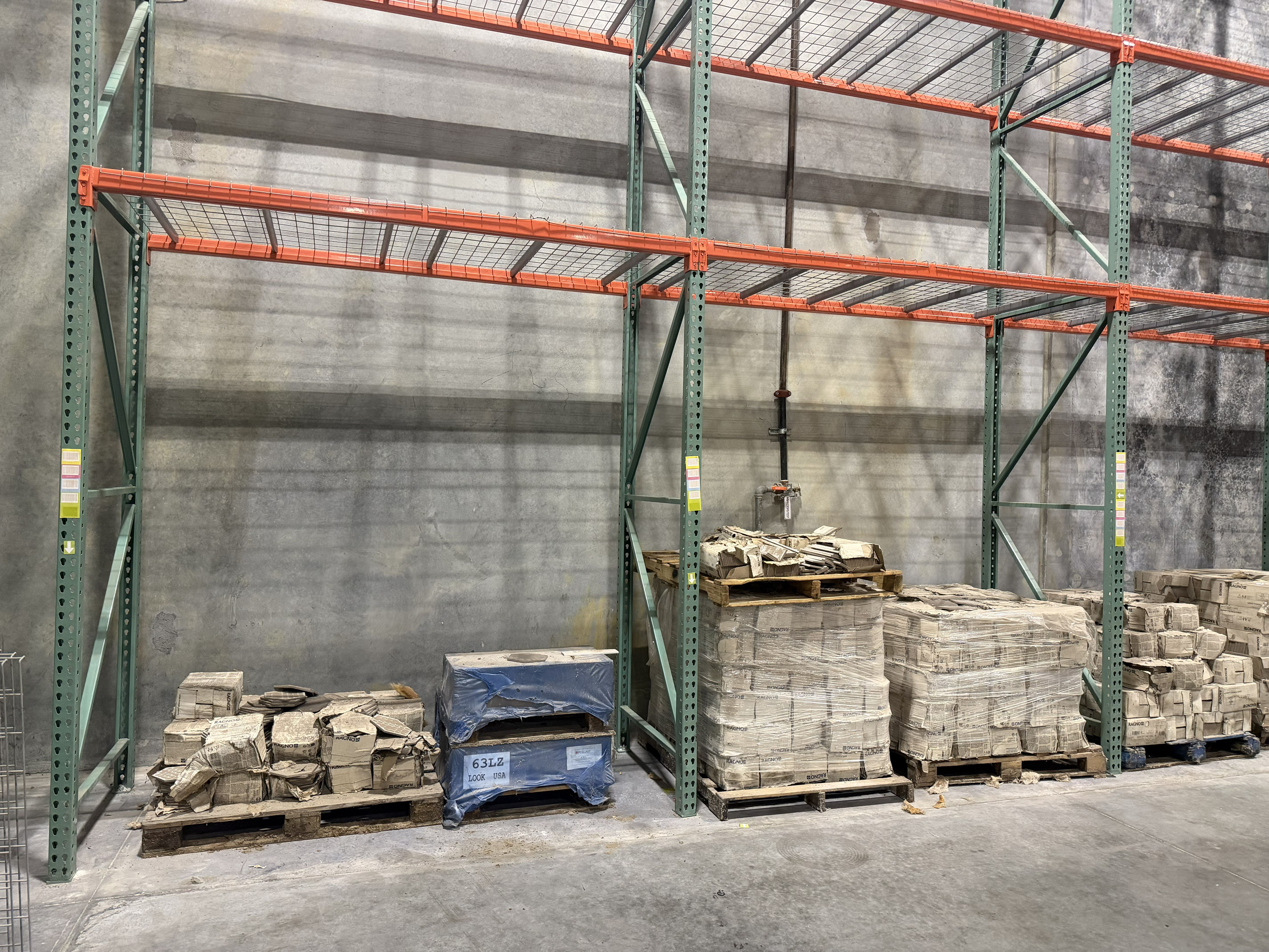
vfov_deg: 56.8
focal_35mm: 24
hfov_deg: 71.6
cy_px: 476
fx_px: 880
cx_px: 634
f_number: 1.78
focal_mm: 6.76
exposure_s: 1/60
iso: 320
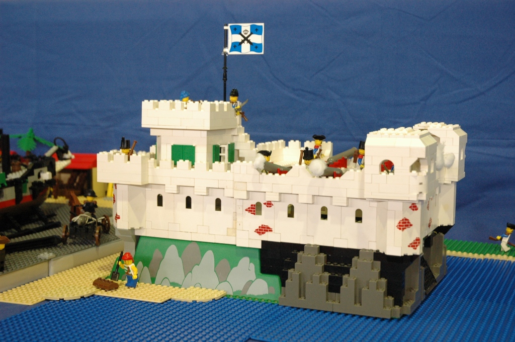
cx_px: 258
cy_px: 171
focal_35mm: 60
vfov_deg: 22.6
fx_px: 857
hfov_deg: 33.4
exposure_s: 1/15
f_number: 6.3
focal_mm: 40
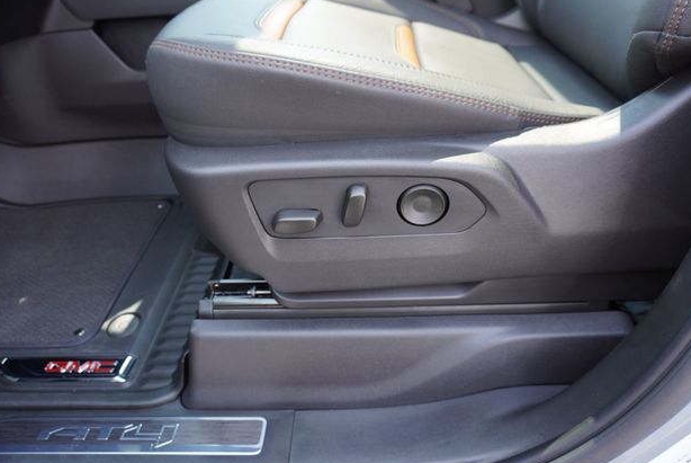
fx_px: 480
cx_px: 347
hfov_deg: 71.4
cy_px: 231
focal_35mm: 25
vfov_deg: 51.4
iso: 100
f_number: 4
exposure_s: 1/60
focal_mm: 16
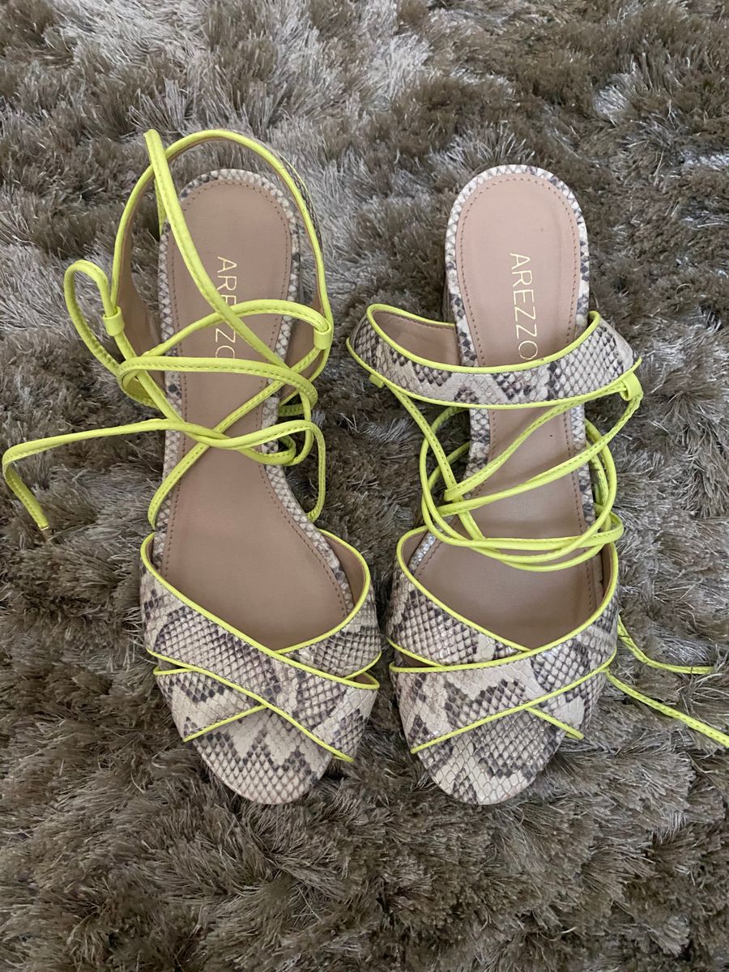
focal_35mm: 26
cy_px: 486
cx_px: 364
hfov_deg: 53.1
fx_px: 730
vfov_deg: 67.3
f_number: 1.8
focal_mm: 4.25
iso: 800
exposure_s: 1/30
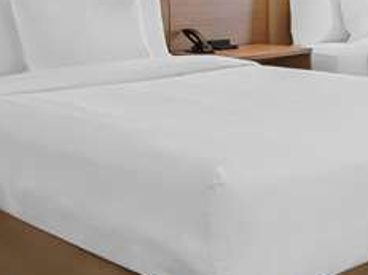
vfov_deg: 22.1
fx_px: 680
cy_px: 0
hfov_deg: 30.3
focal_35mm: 64
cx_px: 174
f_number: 8
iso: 400
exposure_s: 1/8
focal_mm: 10
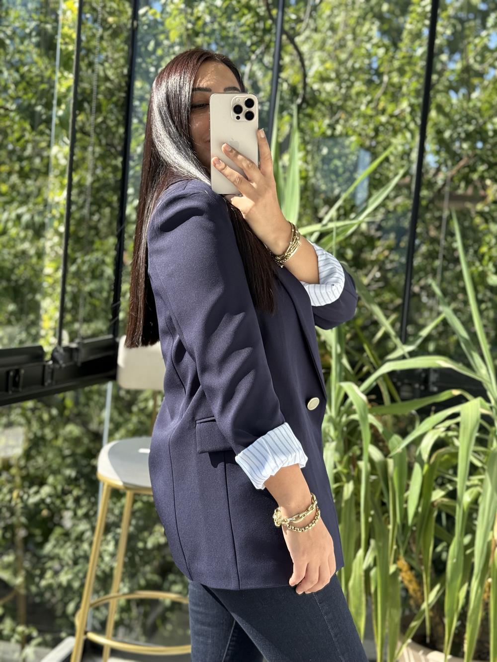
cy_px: 331
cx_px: 248
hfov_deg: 30.3
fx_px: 919
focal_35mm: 48
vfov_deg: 39.7
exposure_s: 1/657
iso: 64
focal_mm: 6.76
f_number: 1.78
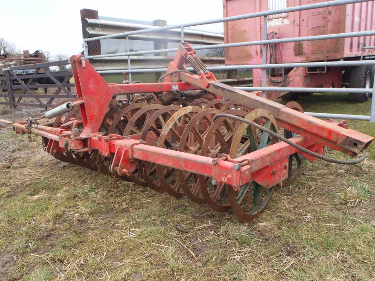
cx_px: 188
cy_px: 140
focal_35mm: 28
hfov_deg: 63.4
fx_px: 303
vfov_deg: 49.7
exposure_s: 1/100
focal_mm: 5
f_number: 4.5
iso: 80
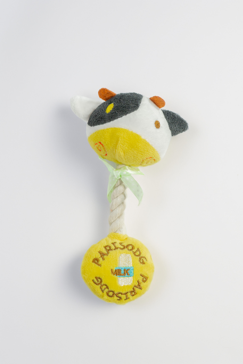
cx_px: 122
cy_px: 182
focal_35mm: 32
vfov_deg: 58.7
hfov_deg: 41.1
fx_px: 324
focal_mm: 32
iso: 400
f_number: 8
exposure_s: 1/125
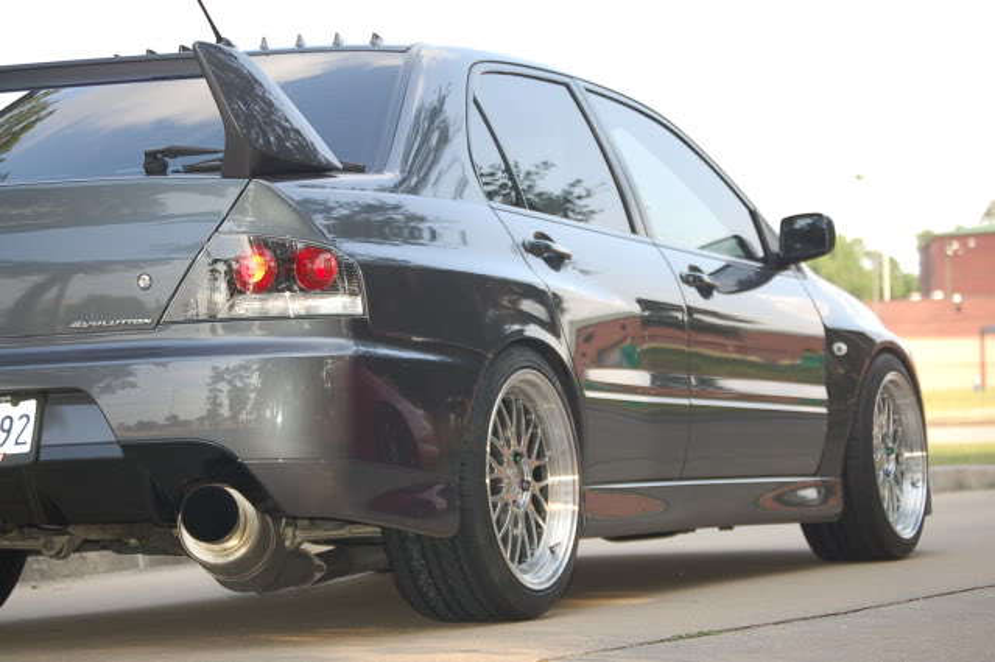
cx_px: 498
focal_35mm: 105
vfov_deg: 13.0
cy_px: 331
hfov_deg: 19.5
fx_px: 2900
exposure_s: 1/400
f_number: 4.5
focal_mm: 70
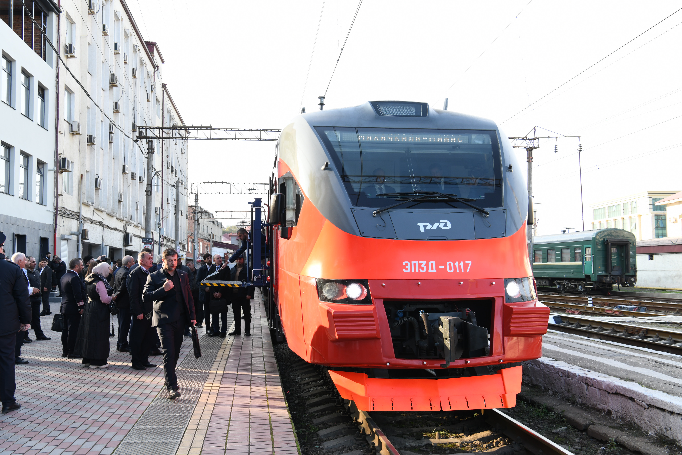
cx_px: 341
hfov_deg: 55.8
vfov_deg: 38.9
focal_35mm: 34
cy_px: 228
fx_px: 644
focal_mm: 34
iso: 400
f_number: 8
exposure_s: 1/160
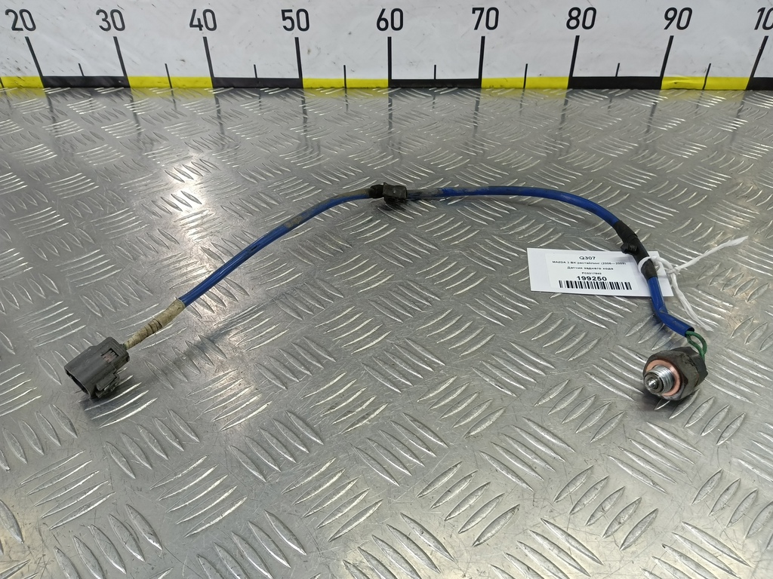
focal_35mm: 23
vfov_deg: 58.9
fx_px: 514
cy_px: 290
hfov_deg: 73.9
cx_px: 386
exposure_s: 1/50
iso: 104
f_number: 1.6
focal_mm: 4.11
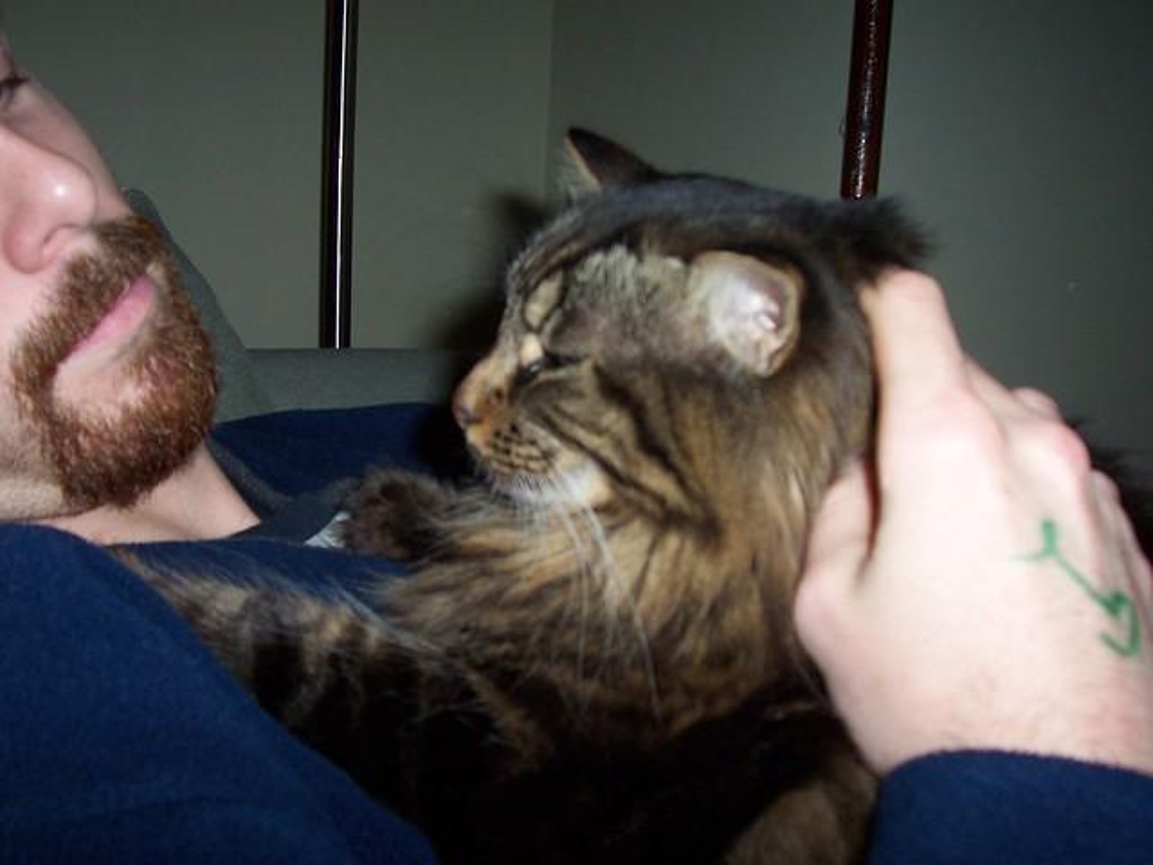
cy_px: 432
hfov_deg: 50.1
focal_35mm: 37
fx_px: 1232
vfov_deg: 38.7
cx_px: 576
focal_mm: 5.6
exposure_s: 1/60
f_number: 2.8
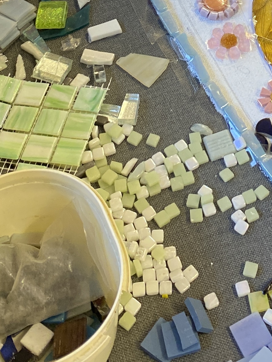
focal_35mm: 88
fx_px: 922
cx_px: 266
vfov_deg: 18.9
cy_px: -220
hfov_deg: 16.5
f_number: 1.8
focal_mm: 4.25
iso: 125
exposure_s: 1/50
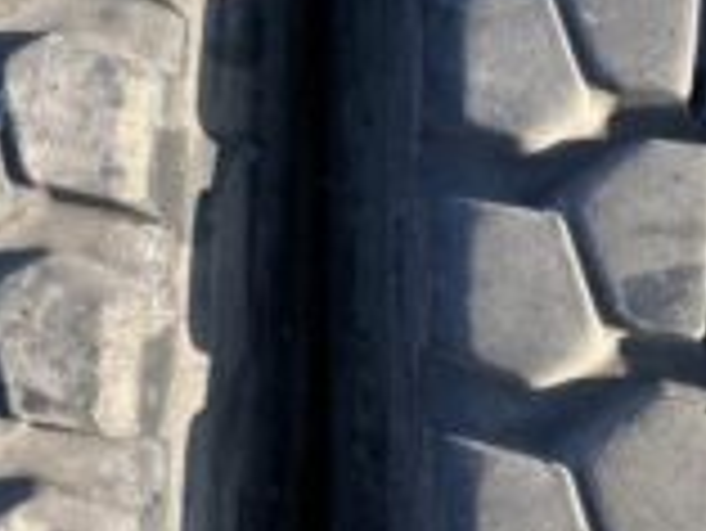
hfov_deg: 27.4
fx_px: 1449
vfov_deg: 20.1
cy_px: -11
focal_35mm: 71
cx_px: 310
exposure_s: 1/429
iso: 32
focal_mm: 4.25
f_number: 1.8
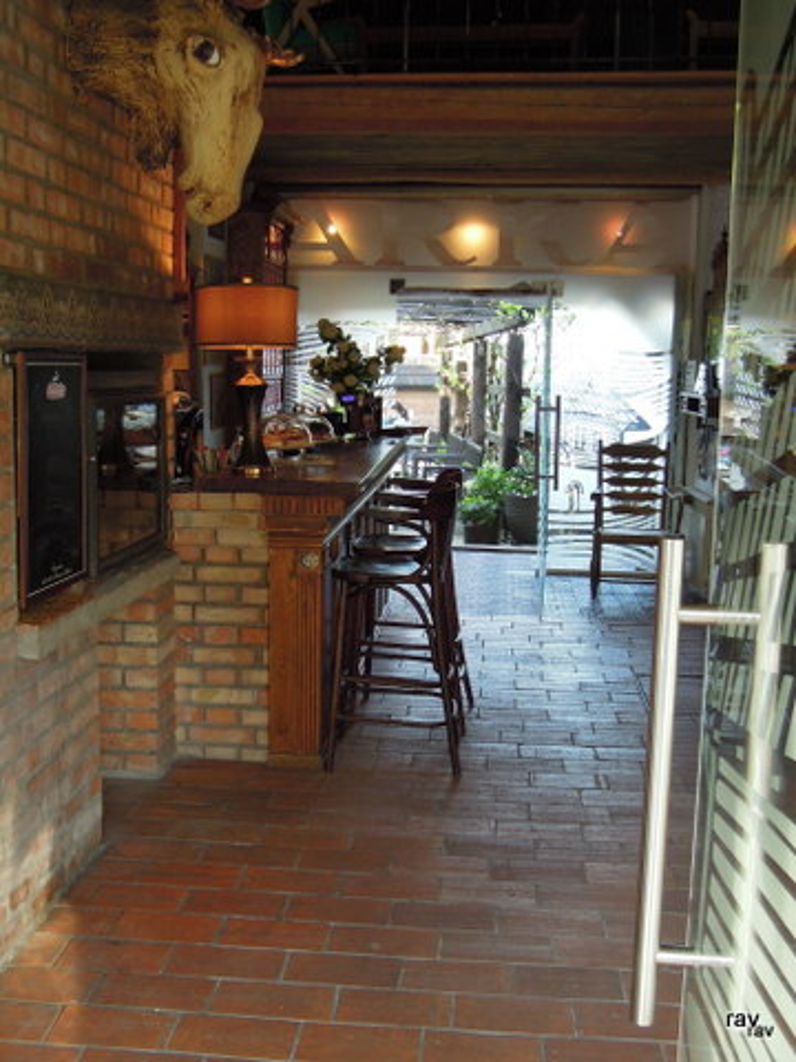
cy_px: 531
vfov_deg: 46.8
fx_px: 1226
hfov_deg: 36.0
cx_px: 398
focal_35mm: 40
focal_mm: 7.2
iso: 320
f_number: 3.3
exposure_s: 1/50
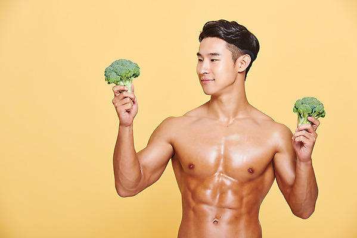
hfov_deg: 11.4
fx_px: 1786
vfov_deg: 7.6
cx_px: 178
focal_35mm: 180
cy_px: 119
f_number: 11
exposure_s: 1/125
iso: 100
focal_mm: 180
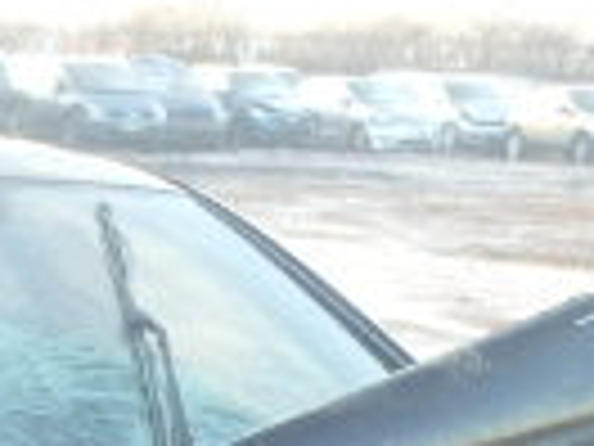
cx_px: 202
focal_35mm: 136
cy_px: 969
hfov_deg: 14.5
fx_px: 2334
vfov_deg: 9.9
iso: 200
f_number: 3.9
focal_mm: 5
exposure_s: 1/60
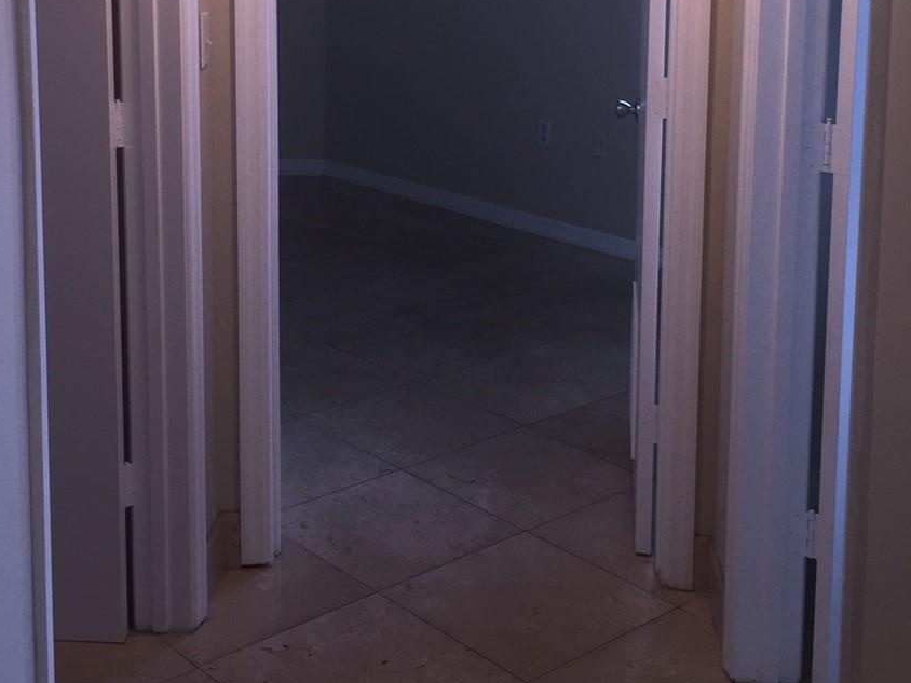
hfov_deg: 34.9
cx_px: 393
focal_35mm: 55
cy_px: 81
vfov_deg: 25.8
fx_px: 1447
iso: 32
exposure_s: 1/53
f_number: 2.2
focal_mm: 4.15
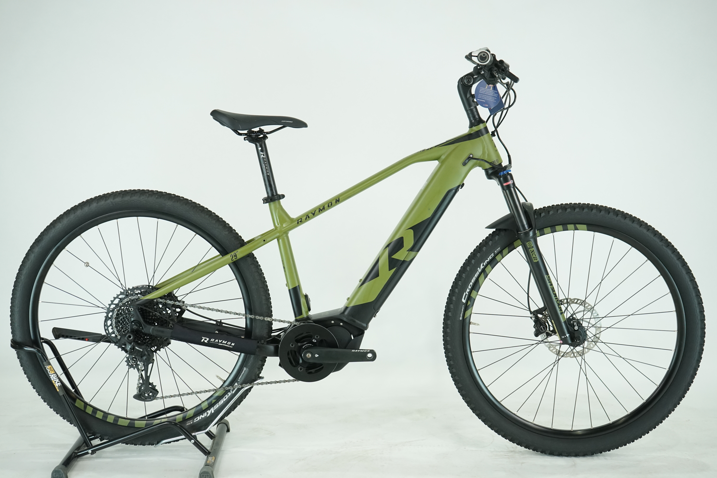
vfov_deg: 28.1
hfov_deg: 41.1
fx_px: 956
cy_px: 239
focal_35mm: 48
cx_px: 358
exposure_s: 1/200
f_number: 5.6
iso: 1600
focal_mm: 48
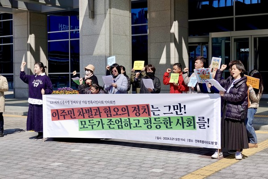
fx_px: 372
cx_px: 134
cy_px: 90
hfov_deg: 39.6
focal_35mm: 50
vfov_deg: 27.0
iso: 64
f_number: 3.2
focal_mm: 18.21
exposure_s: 1/1250
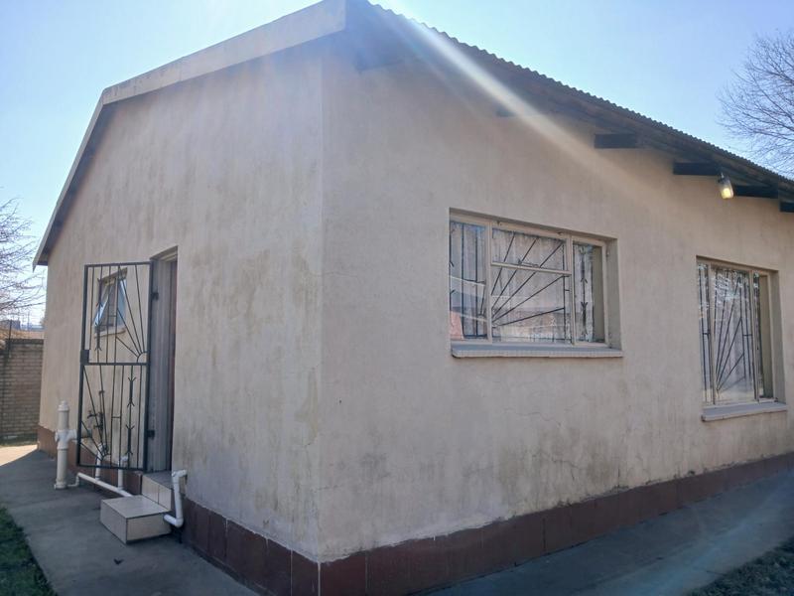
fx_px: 596
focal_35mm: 26
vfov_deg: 53.1
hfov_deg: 67.3
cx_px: 397
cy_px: 298
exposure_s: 1/262
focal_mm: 3.98
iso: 20
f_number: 1.8
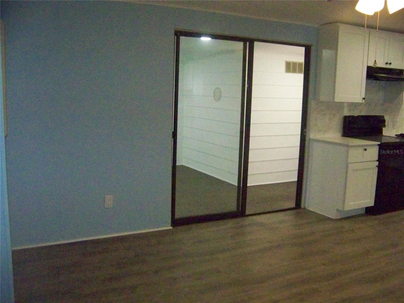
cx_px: 202
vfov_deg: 39.7
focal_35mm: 36
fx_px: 420
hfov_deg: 51.4
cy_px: 152
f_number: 2.8
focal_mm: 5.85
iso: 1600
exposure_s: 1/500
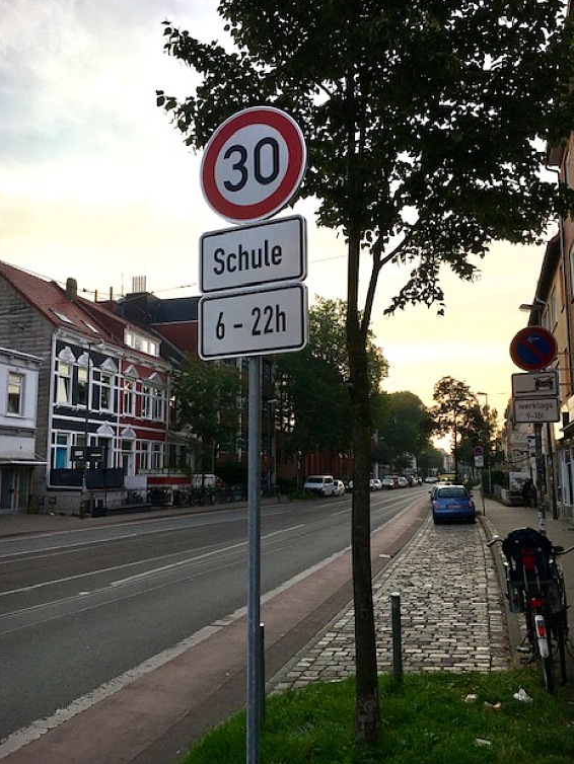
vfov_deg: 59.9
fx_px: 663
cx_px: 278
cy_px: 383
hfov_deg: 46.8
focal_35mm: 30
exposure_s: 1/845
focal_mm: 4.15
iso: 25
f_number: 2.2
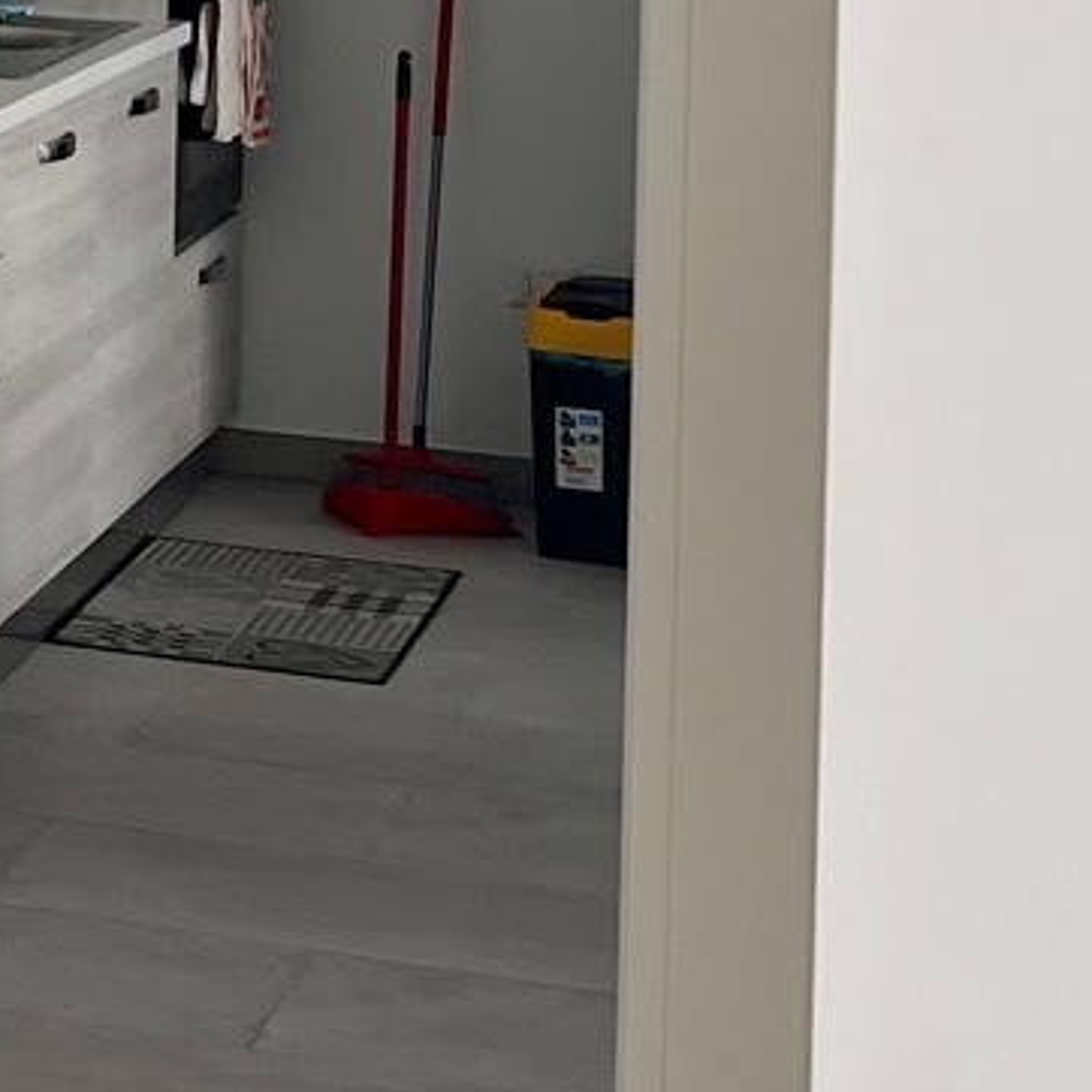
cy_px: -335
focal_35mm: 128
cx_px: -902
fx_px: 4568
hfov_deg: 12.4
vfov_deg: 13.2
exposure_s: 1/121
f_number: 1.5
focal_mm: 5.7
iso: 100
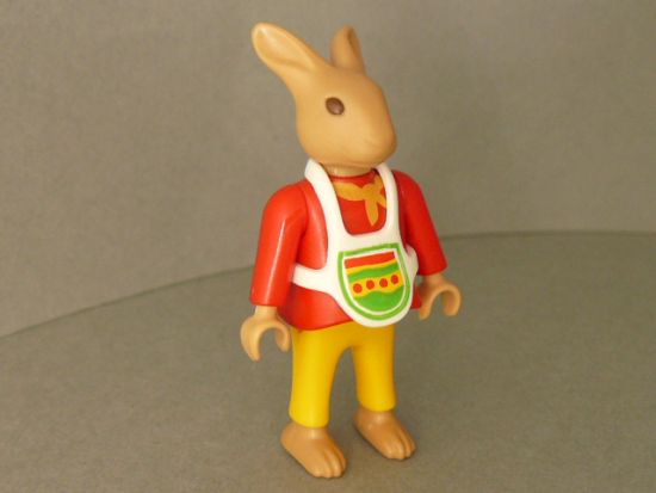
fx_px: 1175
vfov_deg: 23.7
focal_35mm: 62
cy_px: 246
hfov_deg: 31.2
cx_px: 328
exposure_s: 1
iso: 200
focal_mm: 6.8
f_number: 2.8
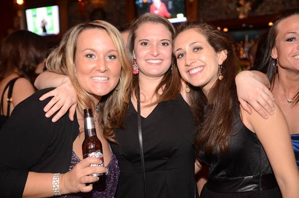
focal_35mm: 54
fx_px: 447
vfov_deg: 24.9
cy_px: 99
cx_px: 150
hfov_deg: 36.9
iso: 1250
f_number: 2.8
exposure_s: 1/50
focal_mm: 36
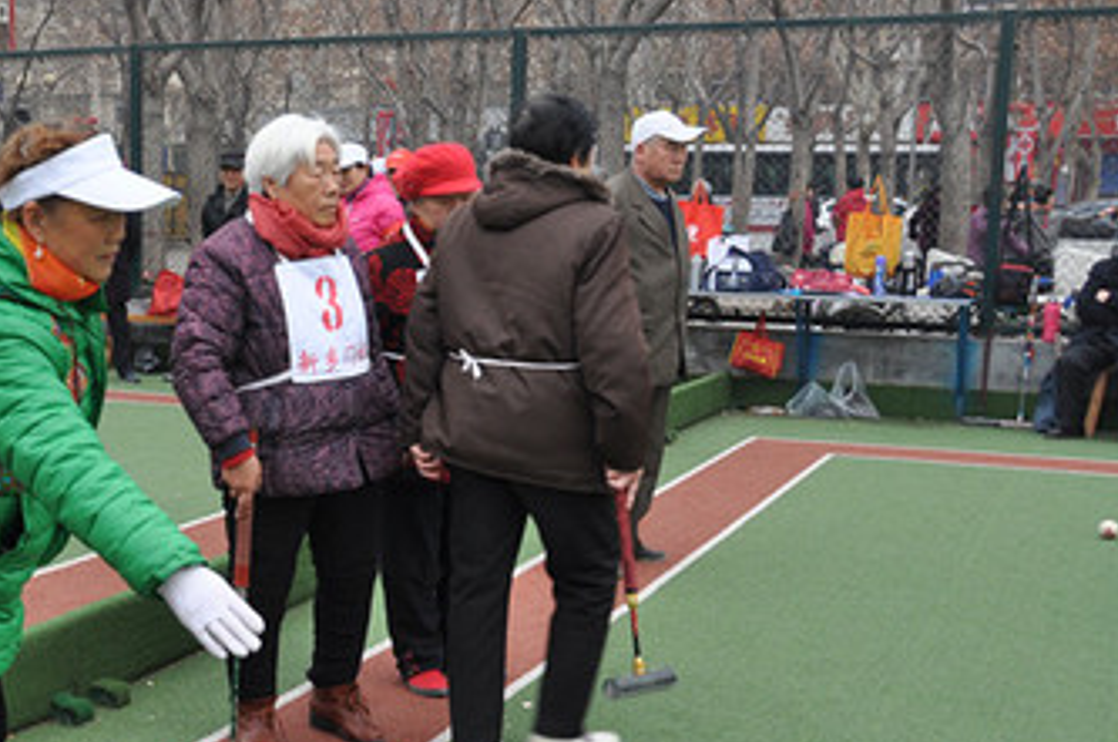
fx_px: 1675
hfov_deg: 35.1
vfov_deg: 24.9
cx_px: 141
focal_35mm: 54
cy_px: 467
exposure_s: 1/60
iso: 200
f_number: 5.6
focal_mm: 20
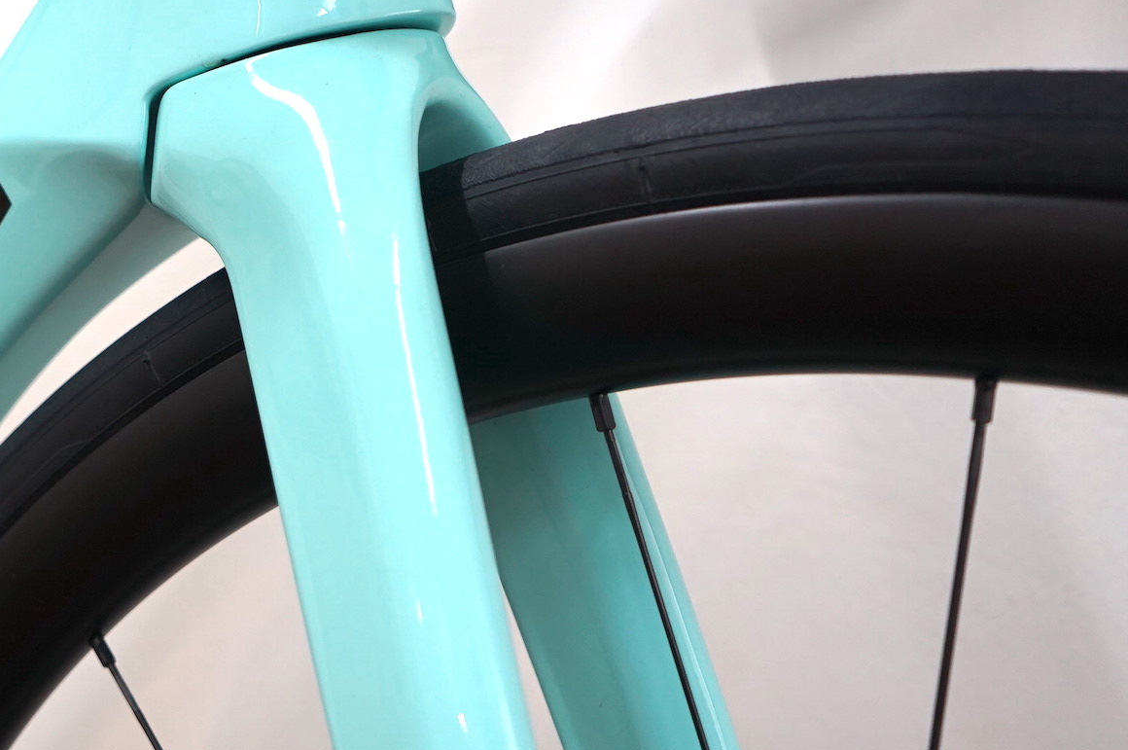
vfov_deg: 24.5
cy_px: 266
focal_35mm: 55
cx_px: 136
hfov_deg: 34.5
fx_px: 1722
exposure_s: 1/60
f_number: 4
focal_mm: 29
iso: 500
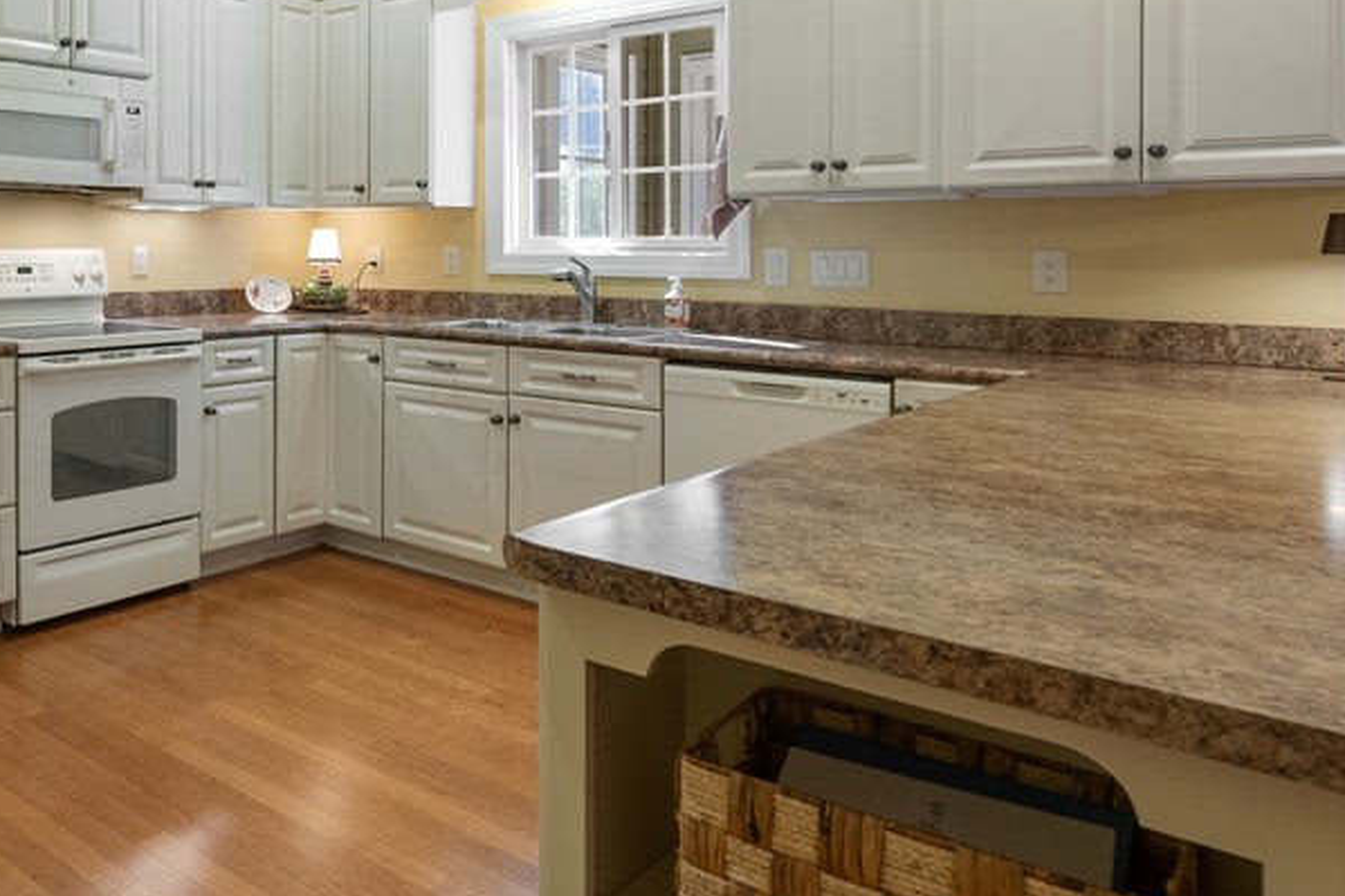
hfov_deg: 56.4
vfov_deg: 43.5
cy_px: 225
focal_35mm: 29
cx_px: 176
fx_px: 1083
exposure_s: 1/2
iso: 250
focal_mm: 16
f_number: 8
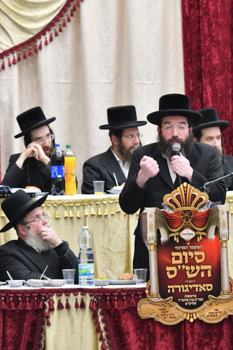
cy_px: 174
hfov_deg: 5.5
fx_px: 2420
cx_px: 179
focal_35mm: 249
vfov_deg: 8.3
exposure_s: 1/125
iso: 1250
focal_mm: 165
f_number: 5.6
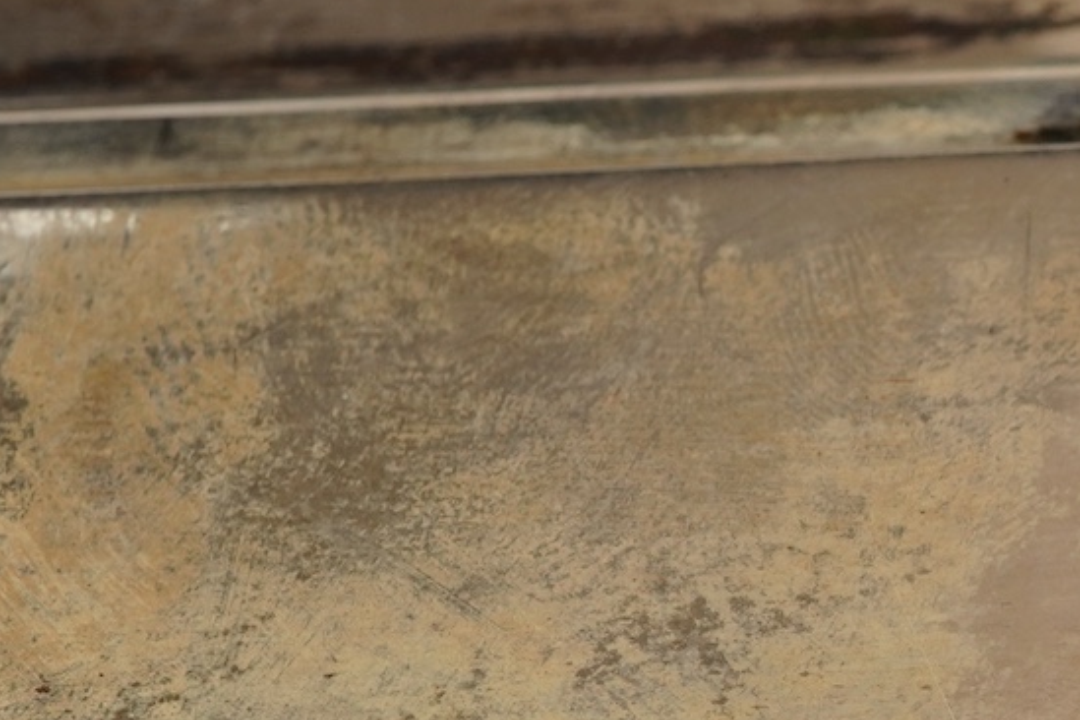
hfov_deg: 15.0
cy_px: 570
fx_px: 3870
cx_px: 1483
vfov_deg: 10.6
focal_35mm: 129
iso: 400
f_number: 22
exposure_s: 1/125
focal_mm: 30
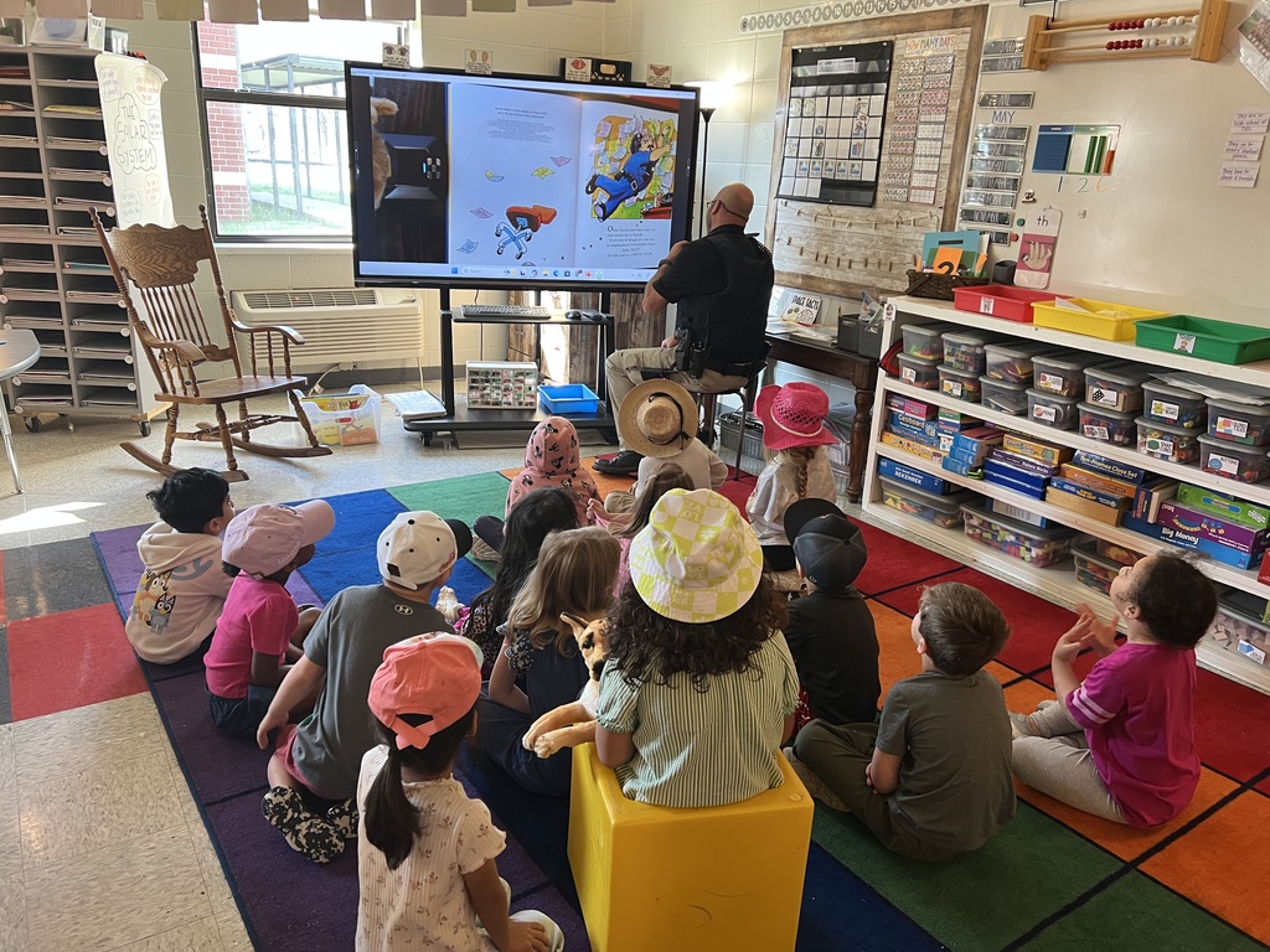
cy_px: 476
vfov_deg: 53.1
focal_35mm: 26
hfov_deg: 67.3
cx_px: 635
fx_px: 954
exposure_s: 1/60
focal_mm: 5.7
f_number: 1.5
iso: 160
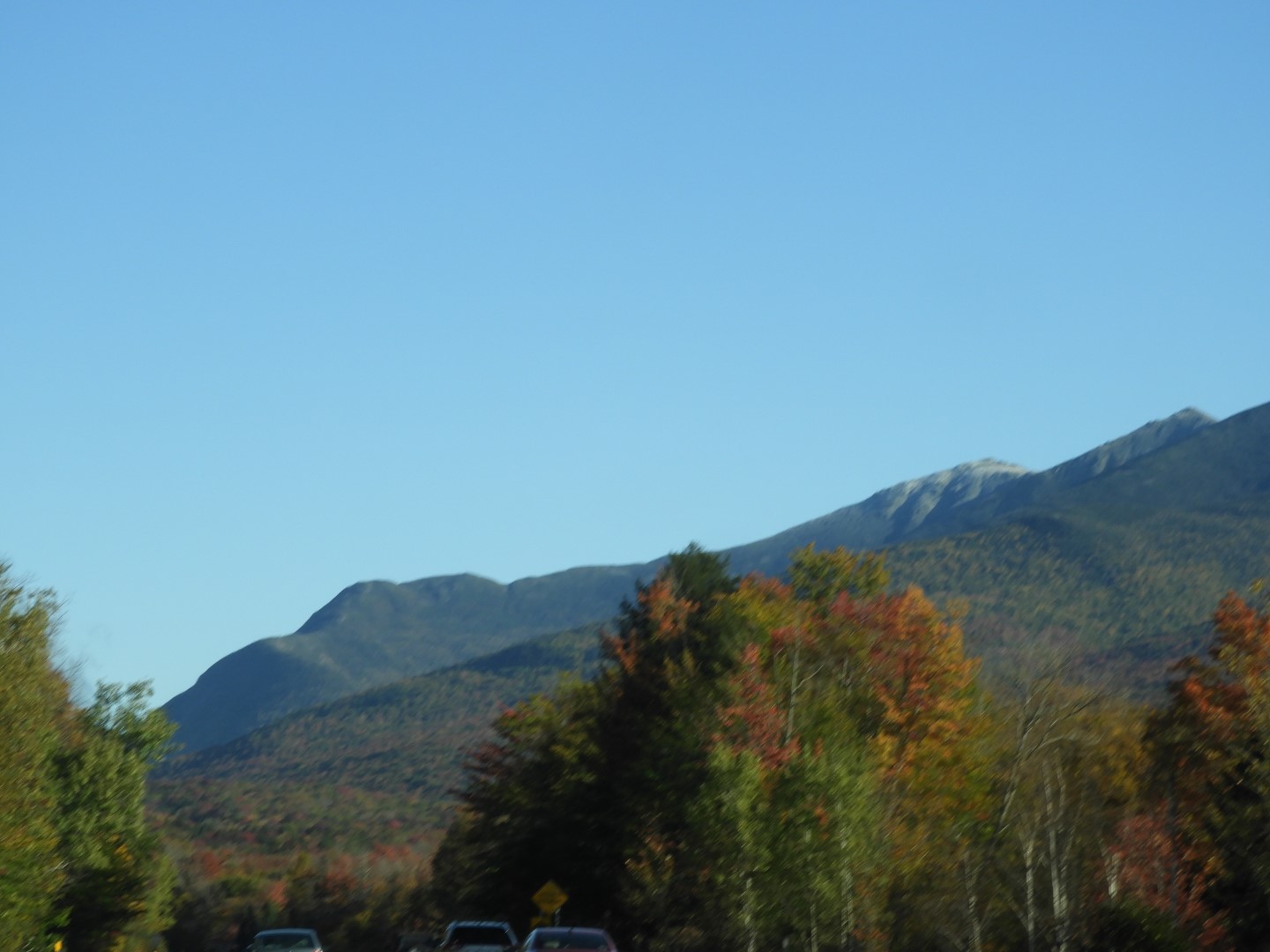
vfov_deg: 11.9
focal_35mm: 125
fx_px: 4586
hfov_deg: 15.8
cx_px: 635
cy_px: 476
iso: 100
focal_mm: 22.4
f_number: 5
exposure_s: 1/400
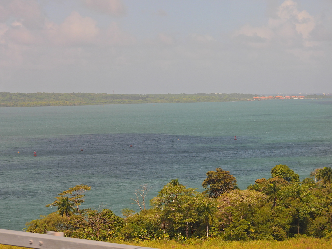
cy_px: 124
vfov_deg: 14.1
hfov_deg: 18.7
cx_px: 166
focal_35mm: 105
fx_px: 1007
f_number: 4
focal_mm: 18.7
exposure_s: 1/400
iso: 100
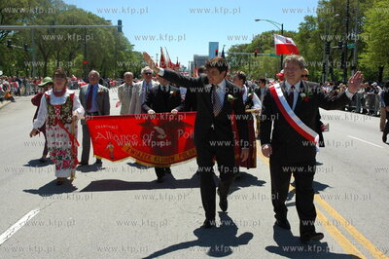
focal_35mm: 40
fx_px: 437
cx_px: 194
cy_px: 130
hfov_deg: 48.0
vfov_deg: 33.0
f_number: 13
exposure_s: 1/640
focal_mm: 27
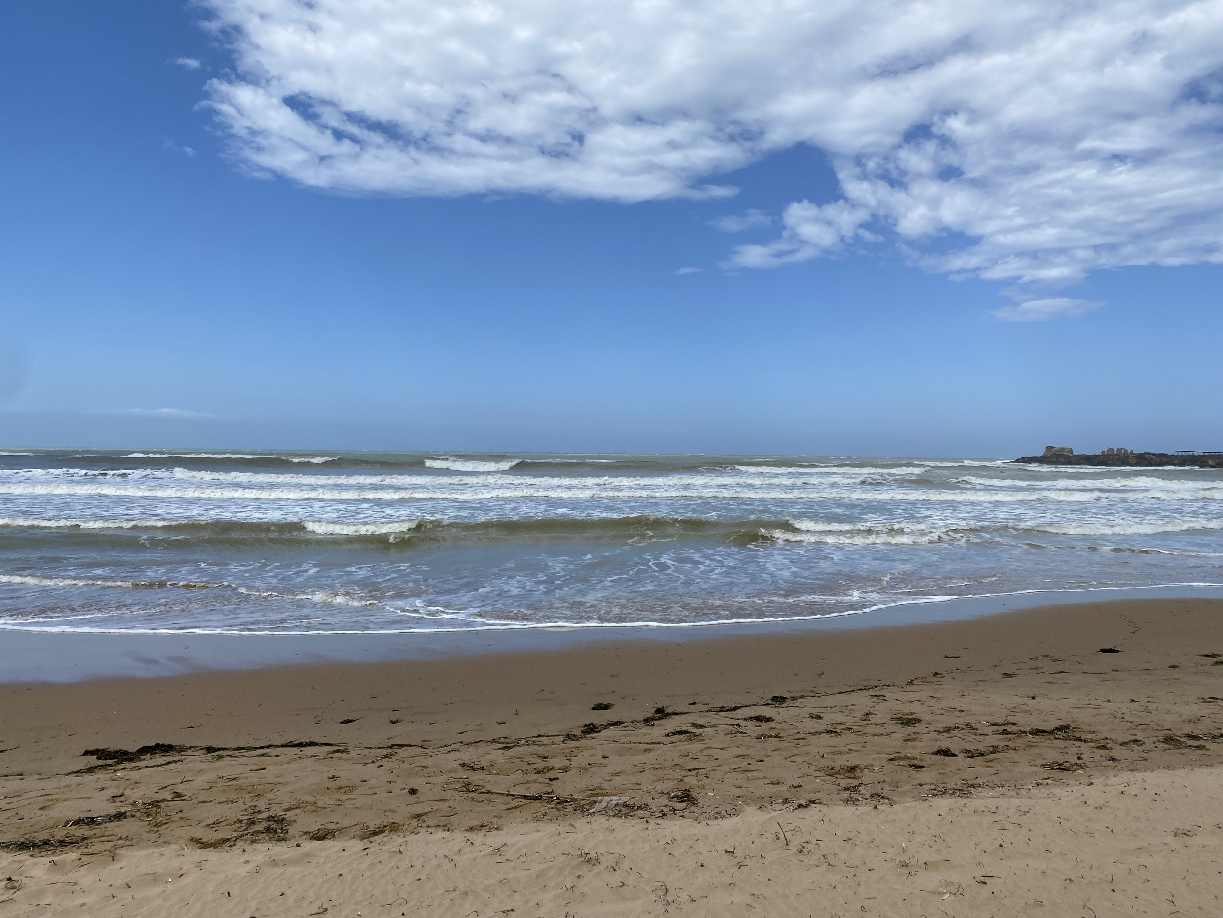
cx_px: 612
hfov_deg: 67.3
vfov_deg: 53.1
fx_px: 919
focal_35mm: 26
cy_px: 459
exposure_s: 1/5025
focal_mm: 4.25
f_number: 1.8
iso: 32
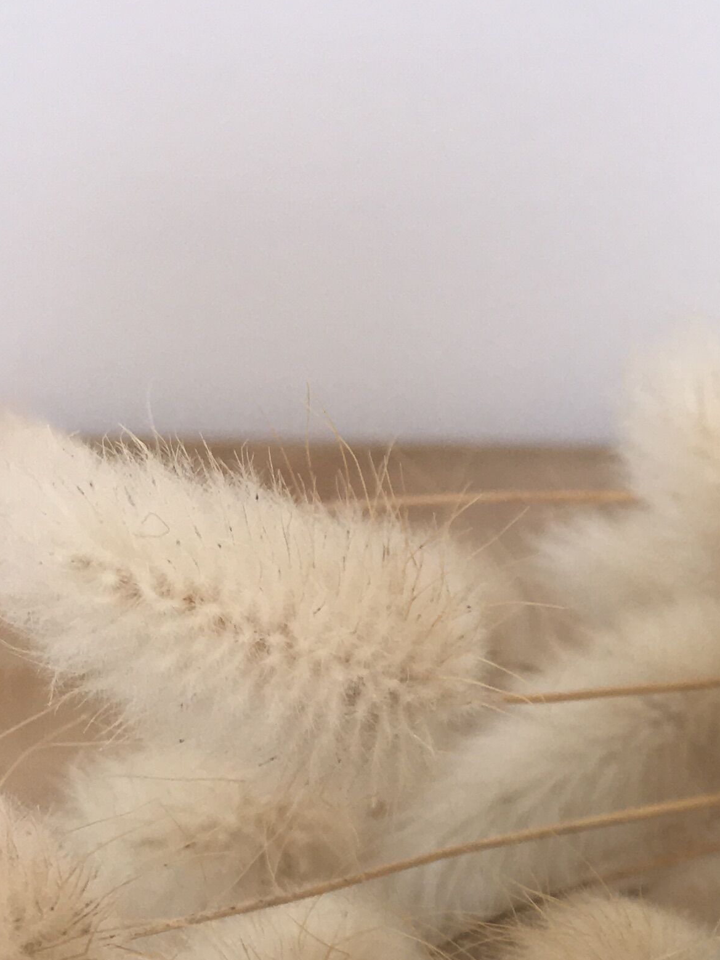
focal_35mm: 75
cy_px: 1018
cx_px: 899
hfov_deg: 18.5
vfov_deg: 24.5
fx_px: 2080
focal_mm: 4.15
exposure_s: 1/50
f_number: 2.2
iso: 32
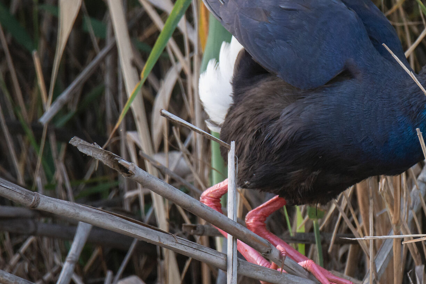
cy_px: 150
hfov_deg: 1.2
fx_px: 20825
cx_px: 367
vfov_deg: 0.8
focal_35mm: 1760
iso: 1600
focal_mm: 600
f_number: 8
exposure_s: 1/400
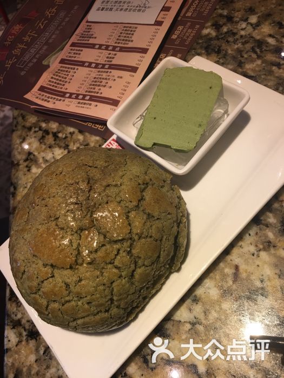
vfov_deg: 61.7
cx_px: 142
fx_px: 317
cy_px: 189
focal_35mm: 29
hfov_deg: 48.2
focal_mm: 4.15
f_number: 2.2
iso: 40
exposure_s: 1/33
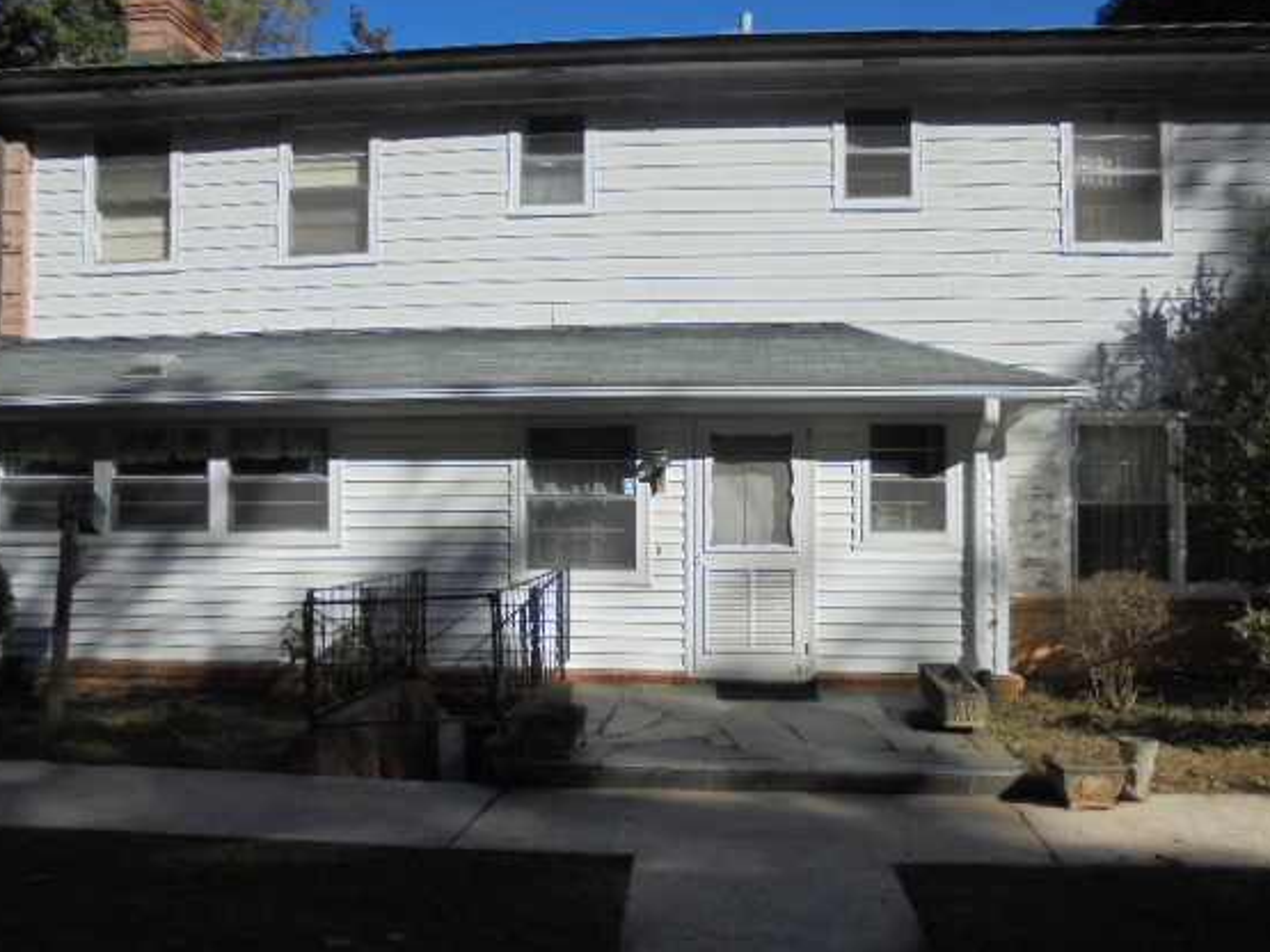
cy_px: 483
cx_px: 661
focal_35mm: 30
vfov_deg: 46.8
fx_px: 1100
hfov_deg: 60.0
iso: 100
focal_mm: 4.6
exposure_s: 1/125
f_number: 11.5
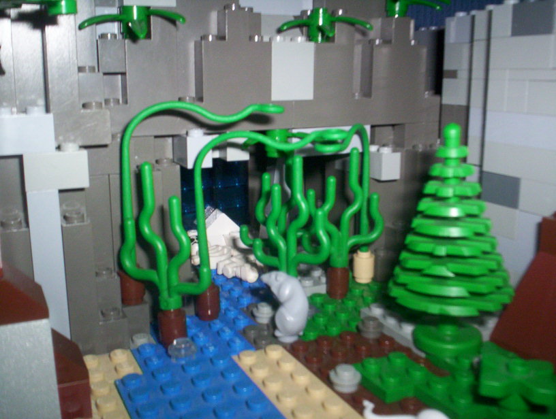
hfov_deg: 48.9
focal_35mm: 38
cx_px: 278
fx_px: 612
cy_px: 210
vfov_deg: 37.9
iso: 140
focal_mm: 4.99
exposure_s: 1/60
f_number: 4.5
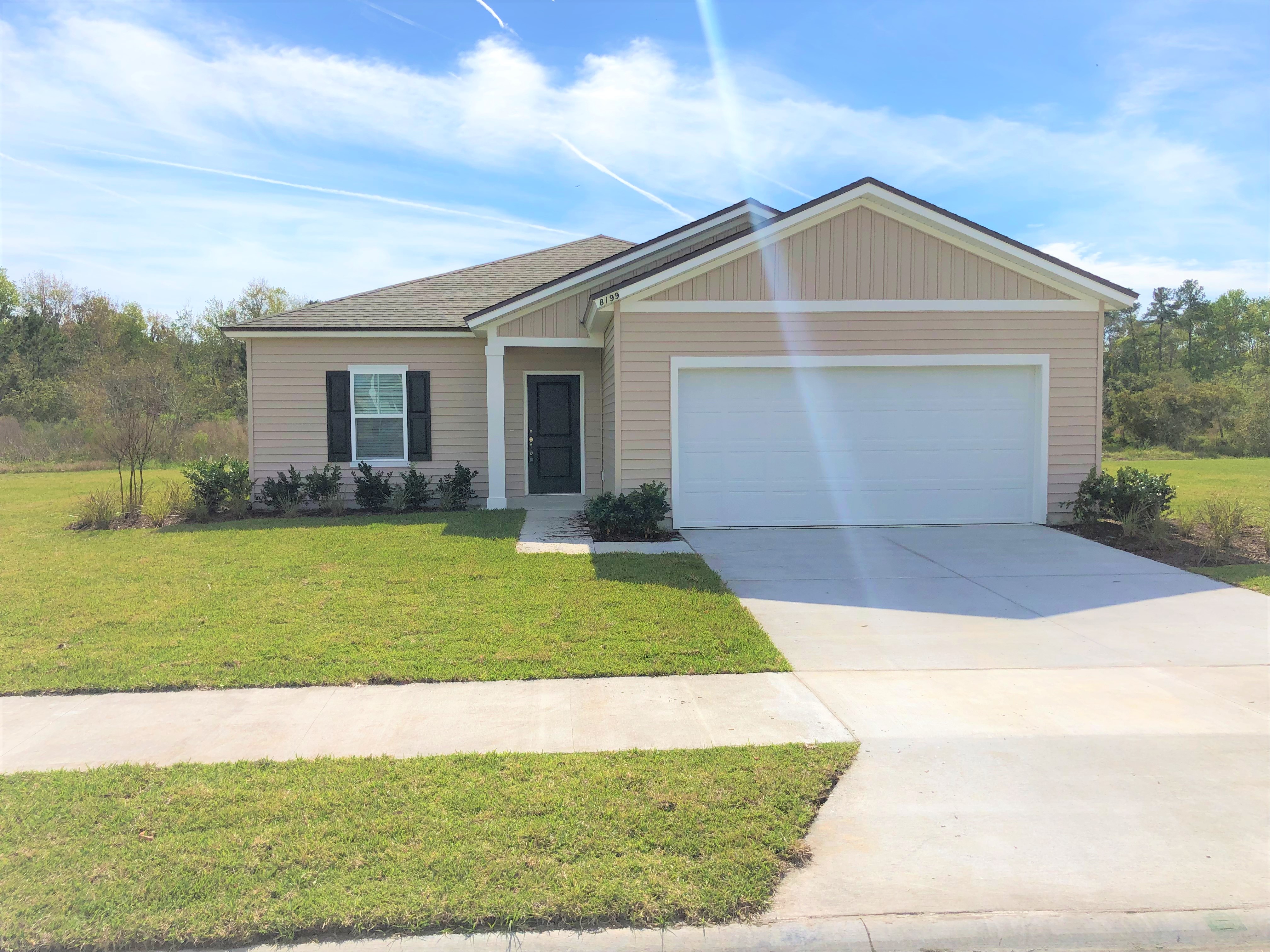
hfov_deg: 63.4
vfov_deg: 49.7
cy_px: 476
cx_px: 635
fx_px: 1027
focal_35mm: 28
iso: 20
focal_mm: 4
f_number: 1.8
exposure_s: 1/3436
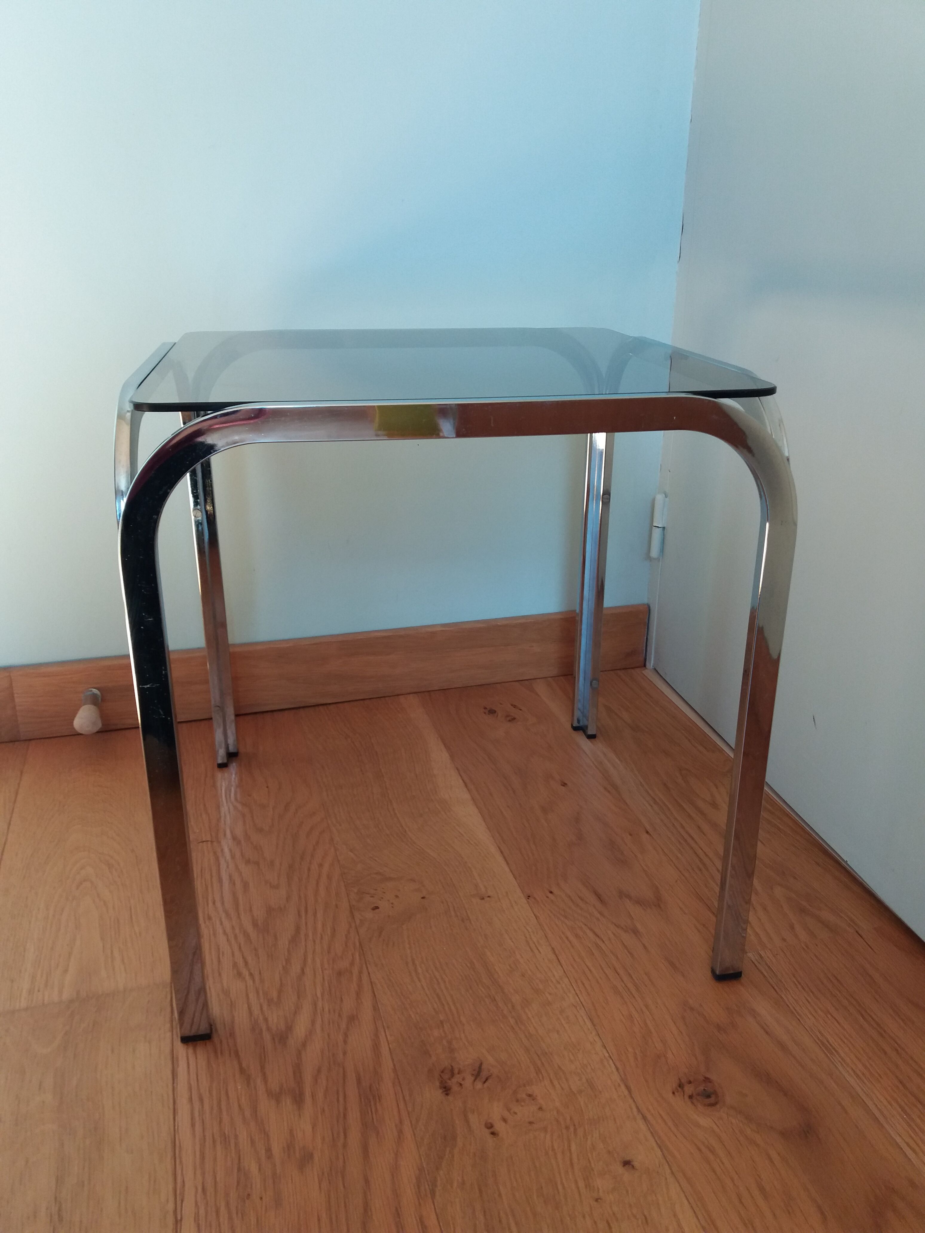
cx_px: 462
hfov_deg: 49.7
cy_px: 616
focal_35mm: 28
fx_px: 998
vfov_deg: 63.4
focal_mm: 3.7
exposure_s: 1/60
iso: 80
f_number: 1.9
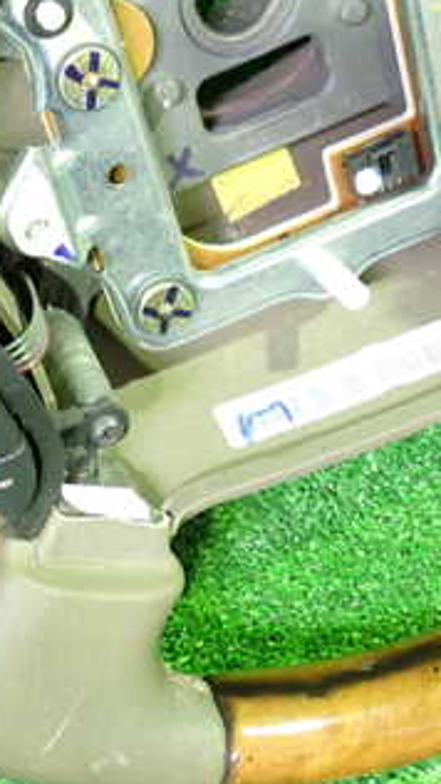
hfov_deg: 18.4
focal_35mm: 62
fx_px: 1288
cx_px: -84
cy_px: 372
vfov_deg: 33.8
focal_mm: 5.4
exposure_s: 1/15
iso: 800
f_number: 2.3
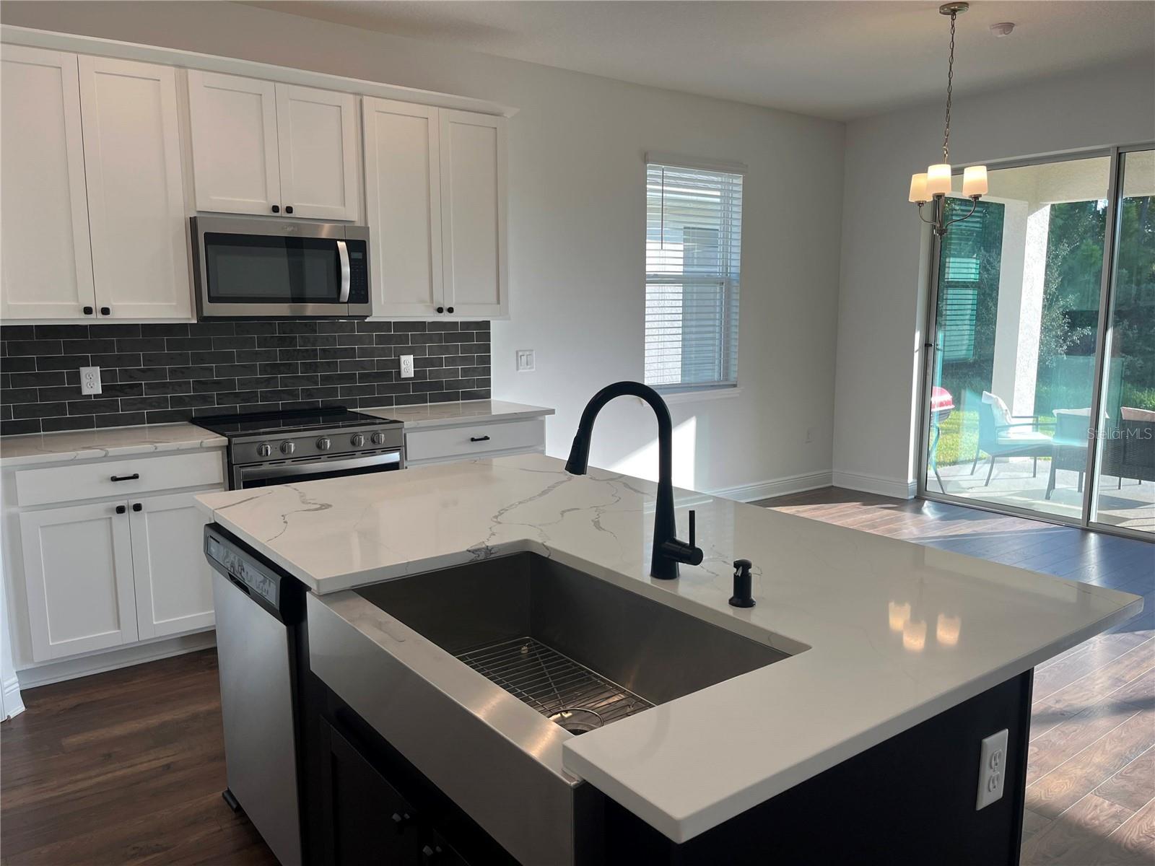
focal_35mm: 26
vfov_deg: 53.1
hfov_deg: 67.3
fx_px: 868
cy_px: 433
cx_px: 578
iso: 40
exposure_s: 1/174
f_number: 1.6
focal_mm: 5.1
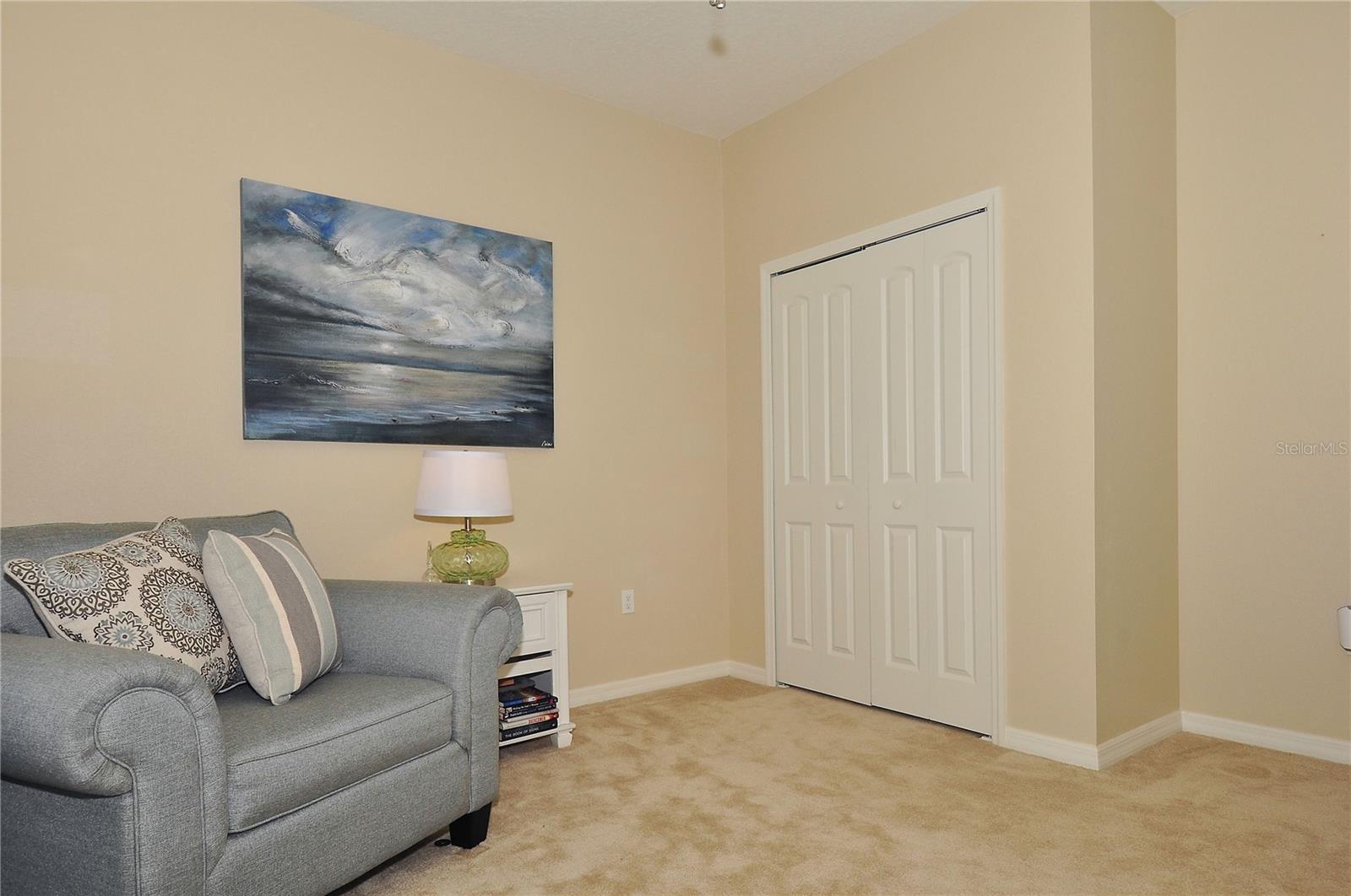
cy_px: 448
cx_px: 676
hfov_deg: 81.3
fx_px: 787
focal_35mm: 21
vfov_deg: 59.3
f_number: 13
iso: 400
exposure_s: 1/100
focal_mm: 14
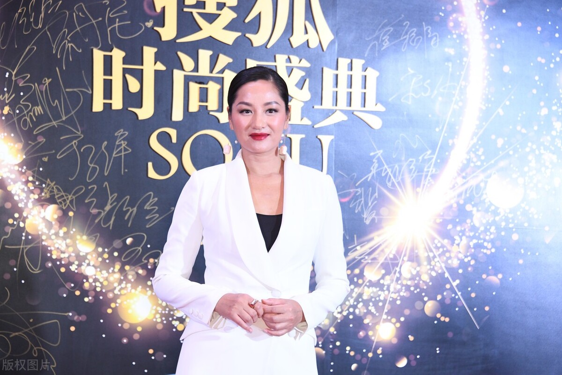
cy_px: 188
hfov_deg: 20.4
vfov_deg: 13.7
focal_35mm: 100
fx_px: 1561
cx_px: 281
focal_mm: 100
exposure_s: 1/250
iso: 3200
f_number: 6.3
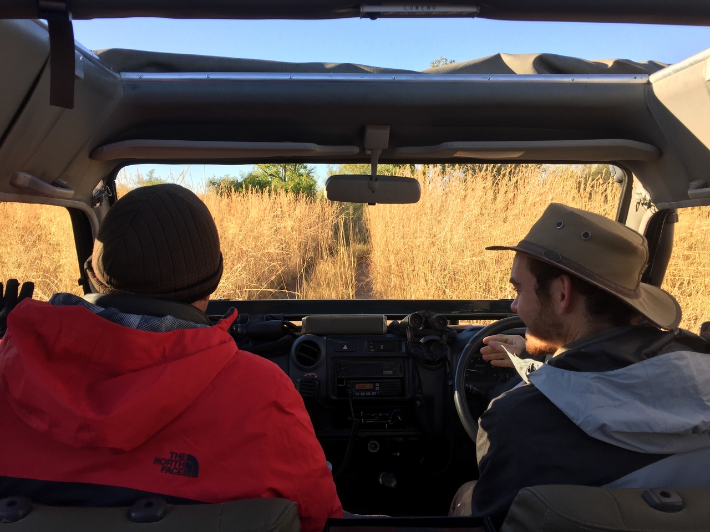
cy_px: 266
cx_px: 355
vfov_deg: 48.2
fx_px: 595
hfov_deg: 61.7
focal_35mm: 29
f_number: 2.2
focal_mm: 4.15
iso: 32
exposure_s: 1/520
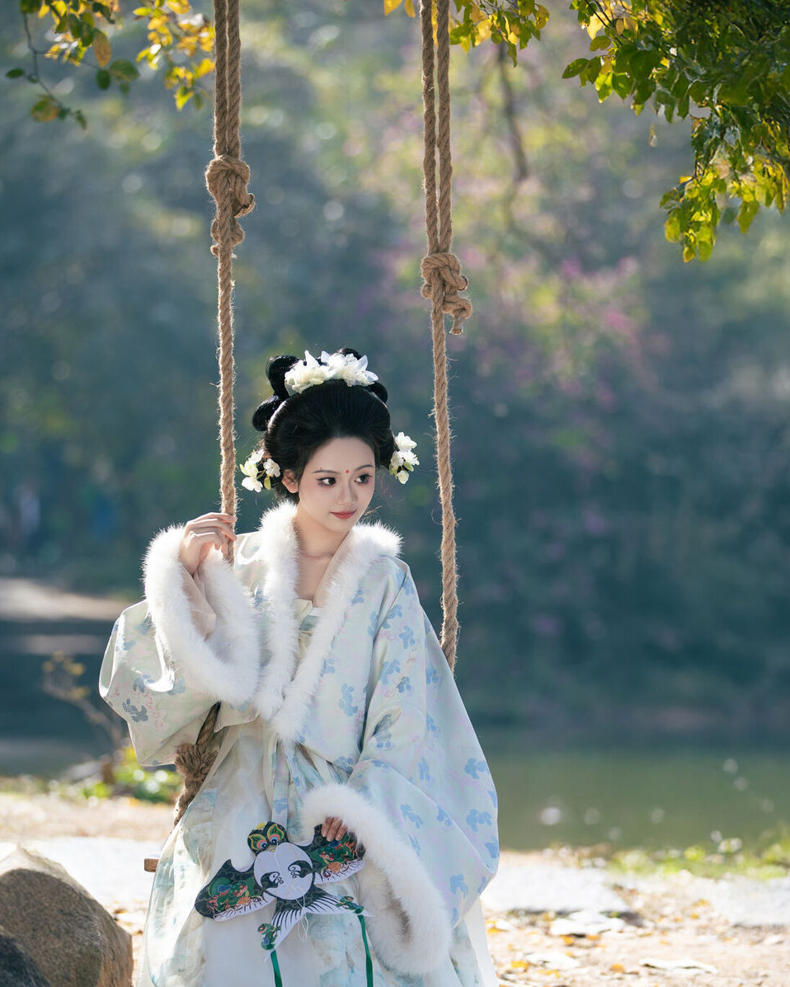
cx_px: 404
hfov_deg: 10.9
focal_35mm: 142
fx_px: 4149
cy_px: 556
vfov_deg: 13.6
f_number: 2.8
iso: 100
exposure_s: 1/500
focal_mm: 115
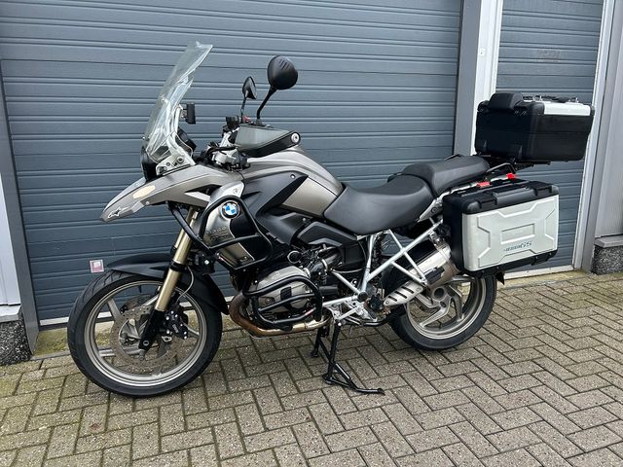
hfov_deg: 67.3
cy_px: 234
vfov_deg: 53.1
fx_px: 468
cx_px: 312
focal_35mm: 26
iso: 125
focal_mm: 5.7
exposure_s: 1/89
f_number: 1.5
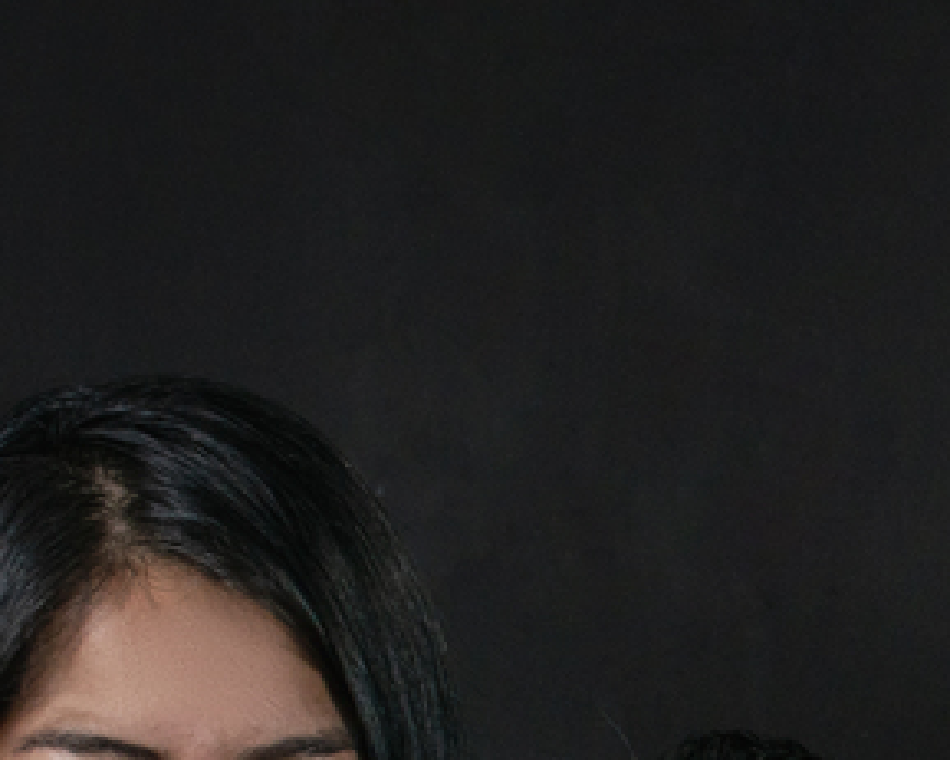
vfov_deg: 9.8
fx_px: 4272
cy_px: 1207
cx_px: 1460
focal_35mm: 152
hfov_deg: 12.1
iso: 200
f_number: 6.3
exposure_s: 1/40
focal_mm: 26
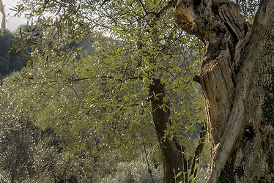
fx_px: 586
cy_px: -60
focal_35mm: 77
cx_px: 300
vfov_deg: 16.7
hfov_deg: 24.6
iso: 100
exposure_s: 1/30
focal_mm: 12
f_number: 11
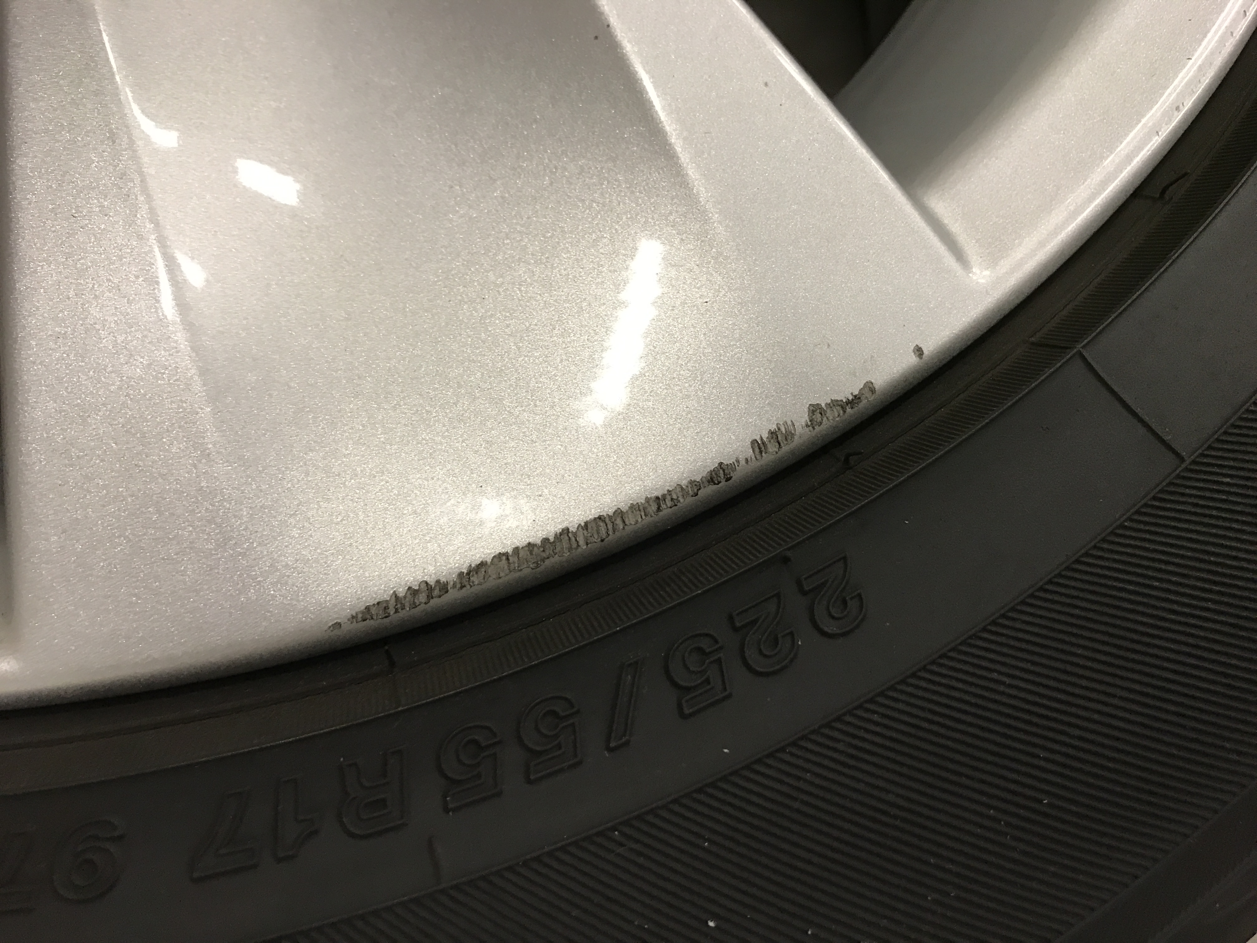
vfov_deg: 49.7
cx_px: 628
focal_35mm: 28
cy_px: 472
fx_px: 1017
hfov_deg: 63.4
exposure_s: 1/15
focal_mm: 3.99
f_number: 1.8
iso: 50
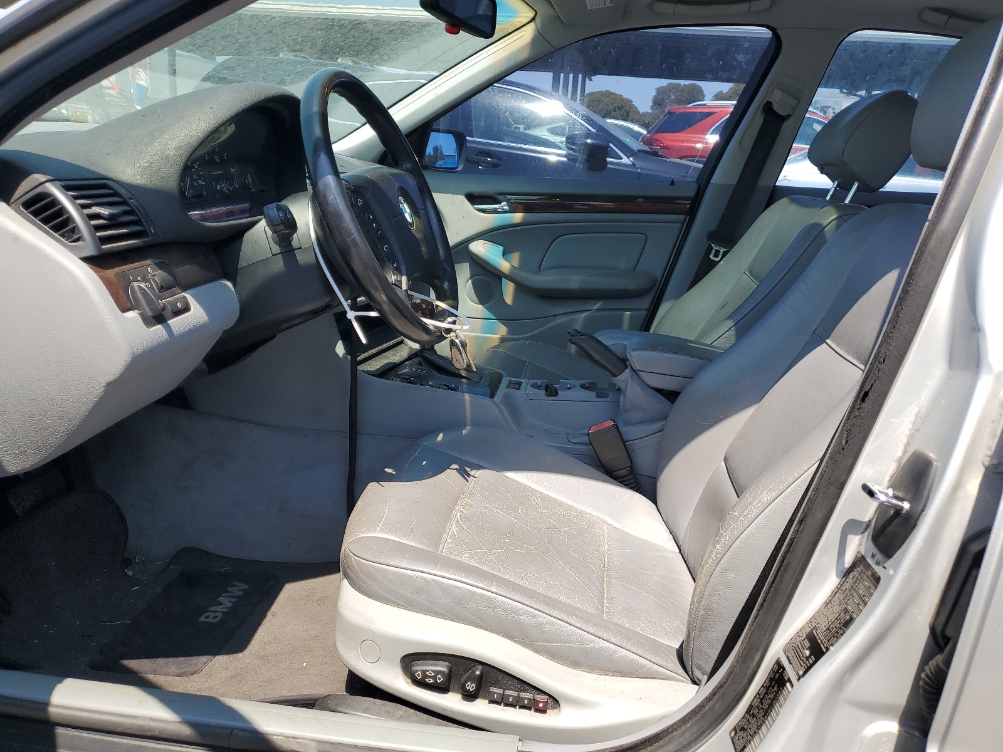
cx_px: 502
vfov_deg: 53.1
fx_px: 753
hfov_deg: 67.3
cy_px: 376
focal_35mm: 26
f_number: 1.5
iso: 50
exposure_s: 1/1111
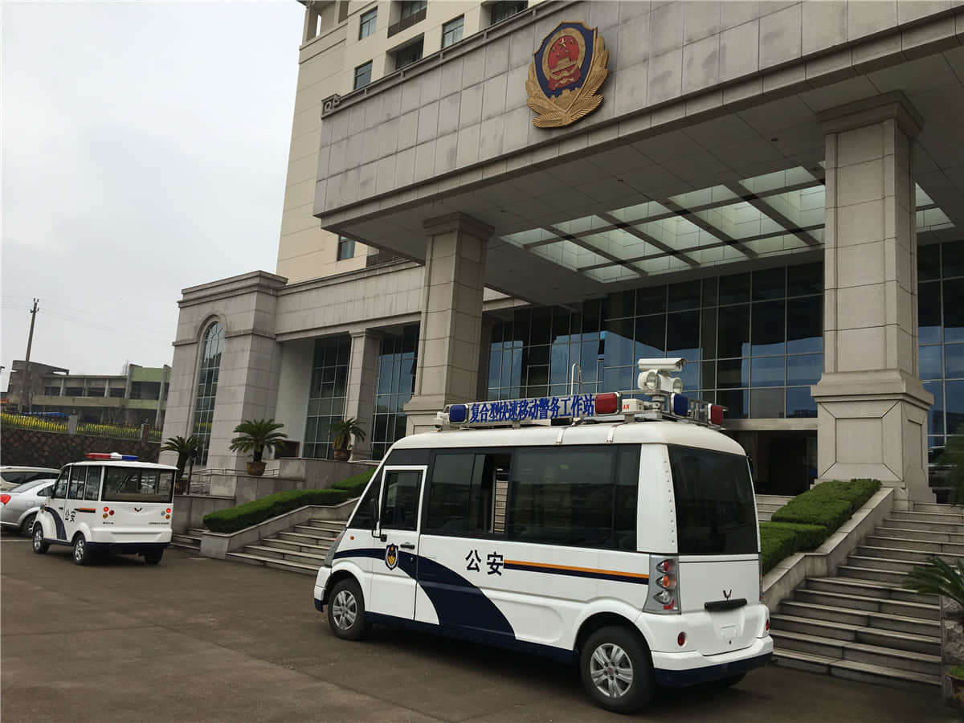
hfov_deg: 61.7
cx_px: 482
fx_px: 808
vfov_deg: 48.2
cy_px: 362
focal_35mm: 29
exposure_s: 1/1012
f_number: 2.2
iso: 25
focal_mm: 4.15
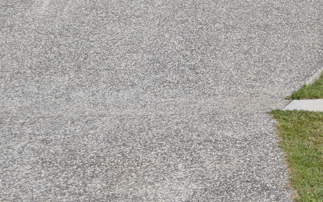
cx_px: 414
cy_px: -68
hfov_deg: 15.3
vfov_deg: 9.9
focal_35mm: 130
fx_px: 1144
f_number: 7.1
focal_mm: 30
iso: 100
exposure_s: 1/200
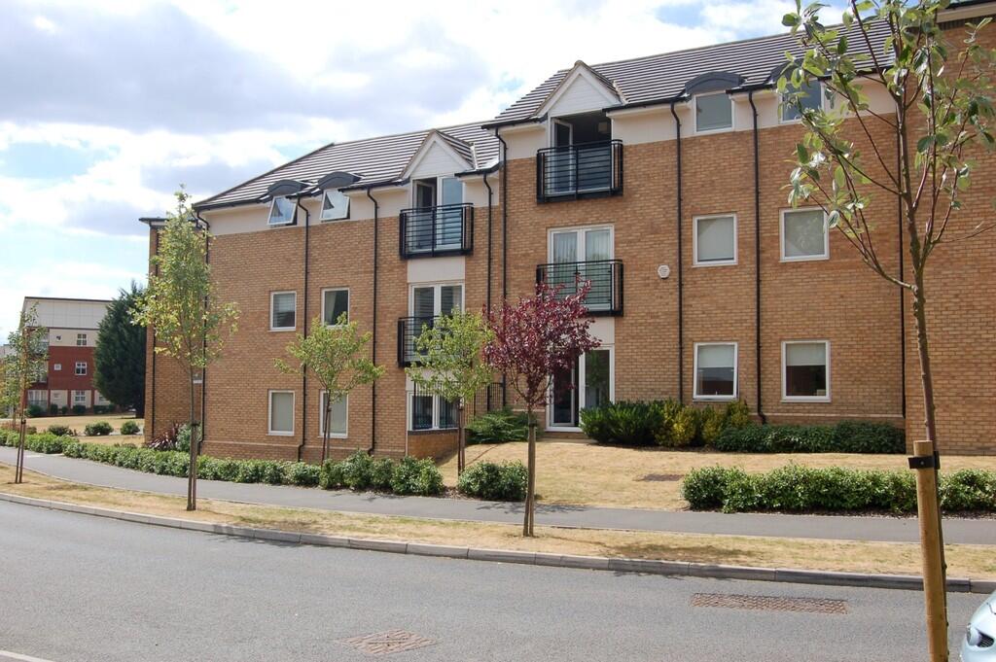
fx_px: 954
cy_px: 331
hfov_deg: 55.1
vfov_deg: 38.3
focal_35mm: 34
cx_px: 498
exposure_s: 1/320
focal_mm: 23
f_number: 9
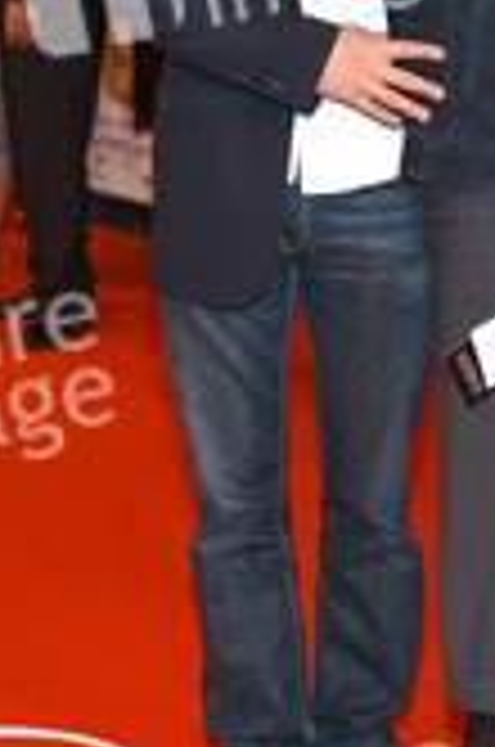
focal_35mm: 87
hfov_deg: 15.6
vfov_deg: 23.2
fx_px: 1802
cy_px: 176
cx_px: 374
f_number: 5.6
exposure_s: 1/100
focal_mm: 24
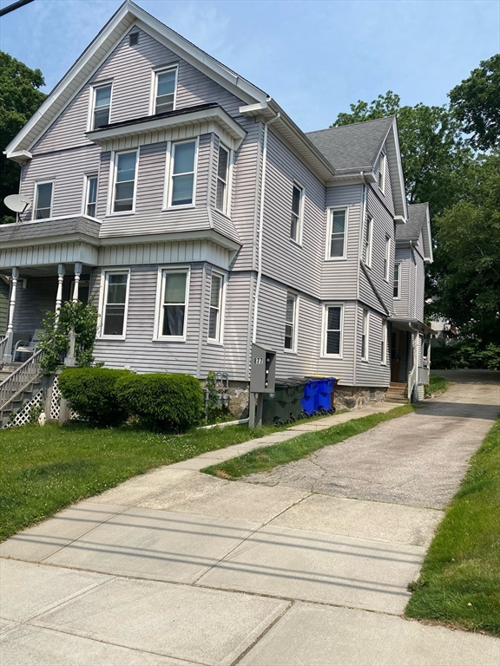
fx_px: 501
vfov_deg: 67.3
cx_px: 250
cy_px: 333
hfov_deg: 53.1
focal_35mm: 26
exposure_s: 1/3610
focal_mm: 4.25
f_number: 1.8
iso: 32
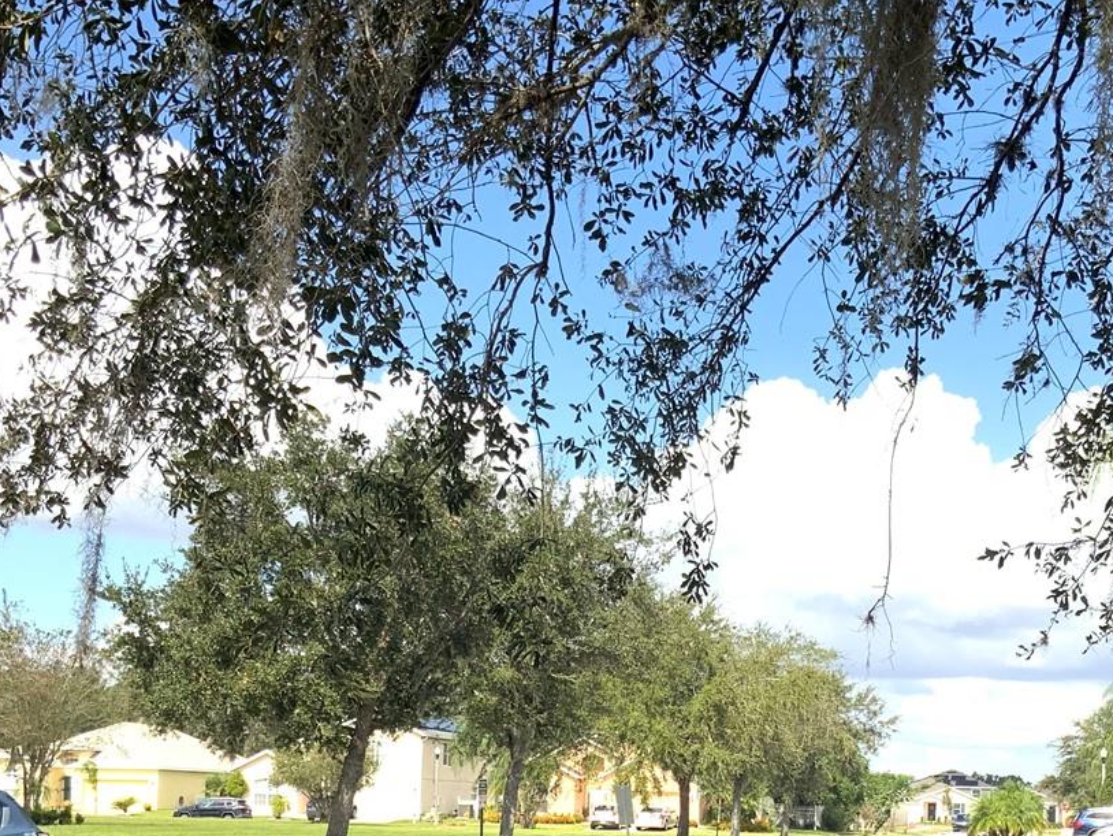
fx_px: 1833
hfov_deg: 33.7
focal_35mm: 57
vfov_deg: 25.0
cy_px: 736
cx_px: 660
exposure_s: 1/1055
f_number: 1.8
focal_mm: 3
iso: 16
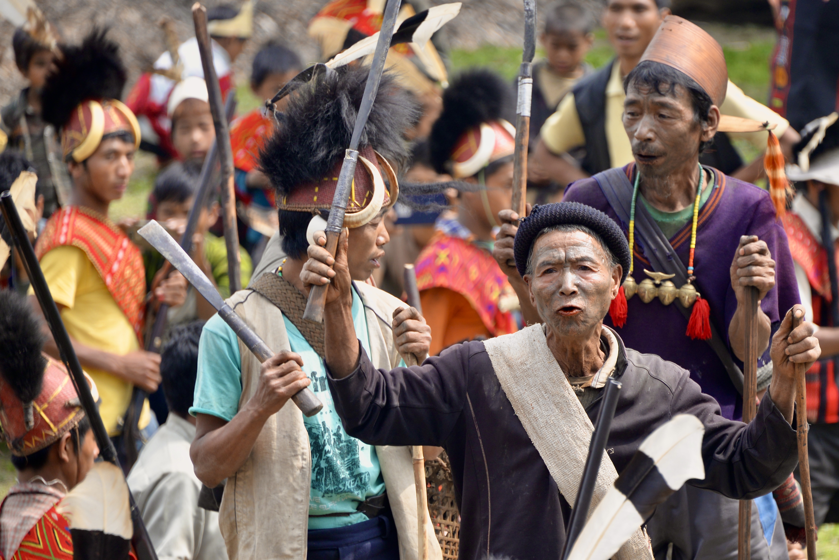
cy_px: 280
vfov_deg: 5.5
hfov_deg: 8.2
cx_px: 420
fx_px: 5828
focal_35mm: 250
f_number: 5.6
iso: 400
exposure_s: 1/400
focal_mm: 250
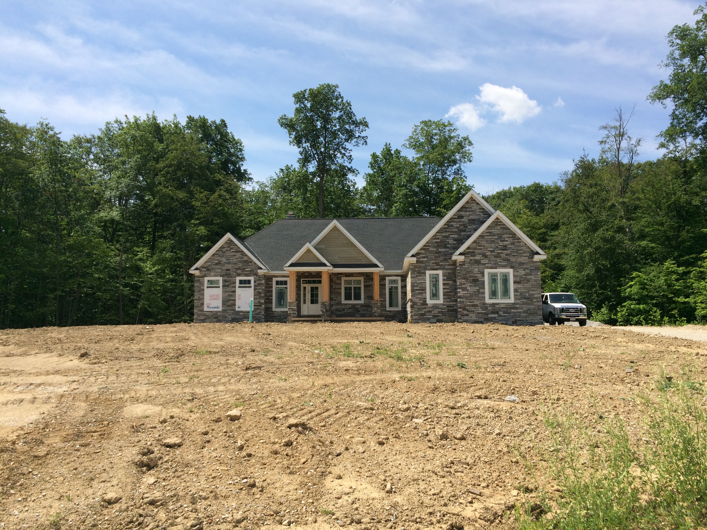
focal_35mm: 29
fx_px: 592
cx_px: 354
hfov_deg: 61.7
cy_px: 265
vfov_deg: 48.2
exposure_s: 1/2283
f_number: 2.2
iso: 32
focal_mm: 4.15
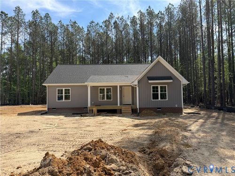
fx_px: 163
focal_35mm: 24
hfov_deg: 71.6
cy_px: 88
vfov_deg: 56.8
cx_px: 118
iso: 80
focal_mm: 6.76
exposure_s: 1/3279
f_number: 1.78
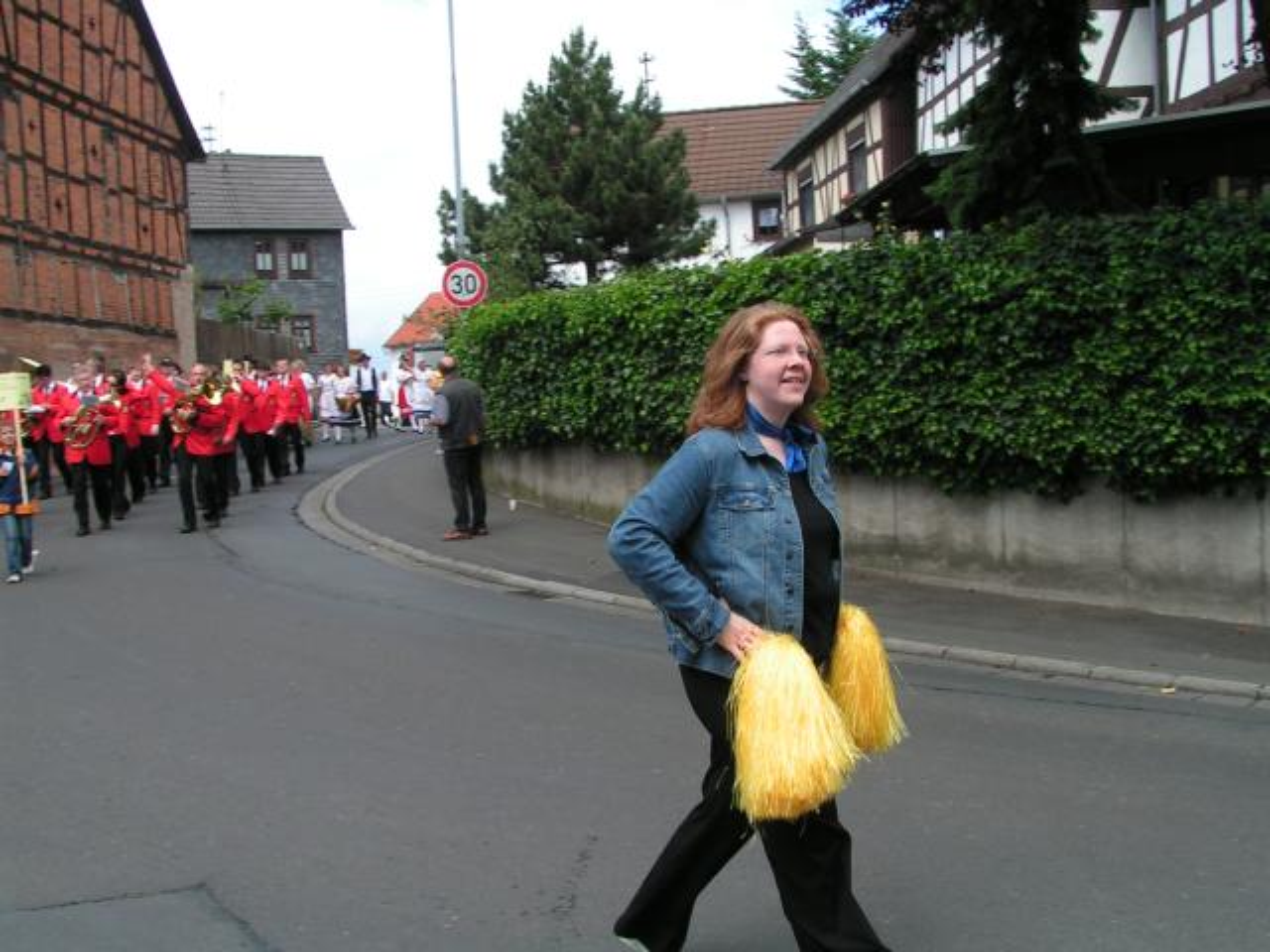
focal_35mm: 39
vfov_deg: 36.8
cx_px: 635
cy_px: 476
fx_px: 1431
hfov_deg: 47.9
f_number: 5.6
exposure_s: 1/200
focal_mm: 6
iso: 50
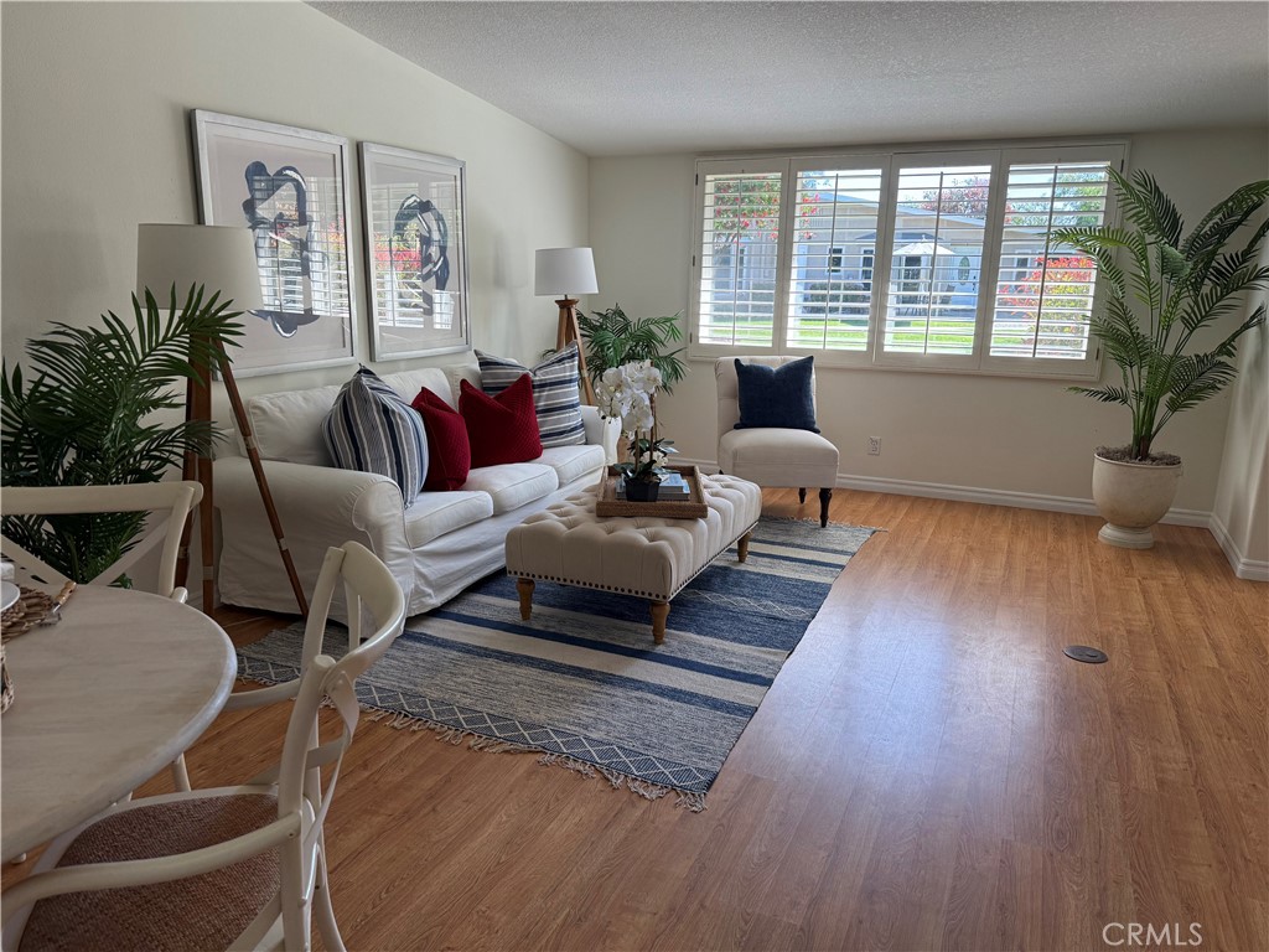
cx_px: 634
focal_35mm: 24
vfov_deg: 56.8
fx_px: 880
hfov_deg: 71.6
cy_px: 476
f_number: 1.78
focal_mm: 6.76
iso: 100
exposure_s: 1/243
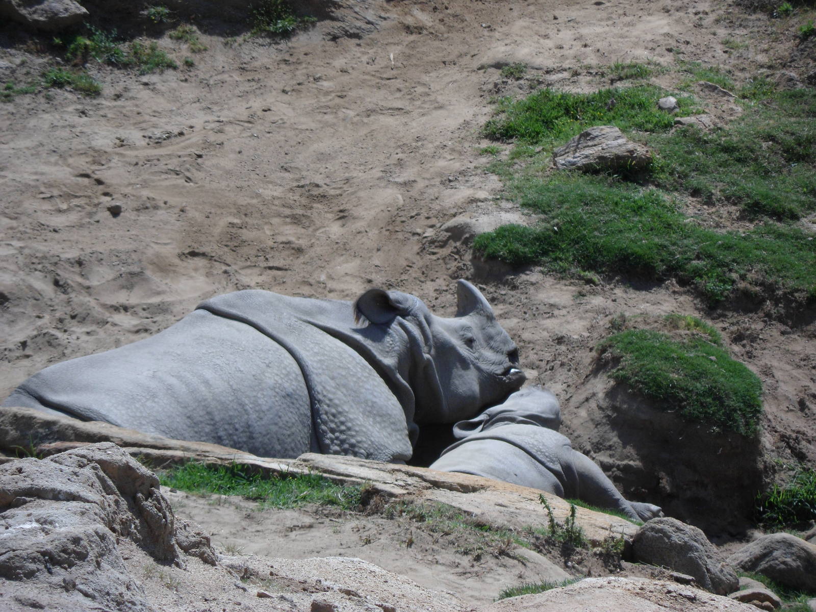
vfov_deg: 5.5
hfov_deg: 7.3
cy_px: 306
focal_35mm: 270
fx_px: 6365
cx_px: 408
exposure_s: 1/500
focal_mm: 46.8
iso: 80
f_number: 5.9
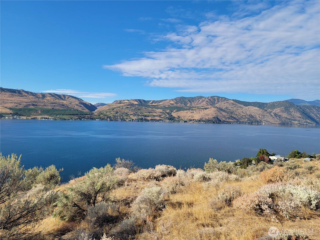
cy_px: 120
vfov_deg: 56.8
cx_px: 160
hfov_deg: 71.6
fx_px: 222
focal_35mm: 24
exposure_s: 1/834
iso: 16
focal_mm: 6.7
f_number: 1.8
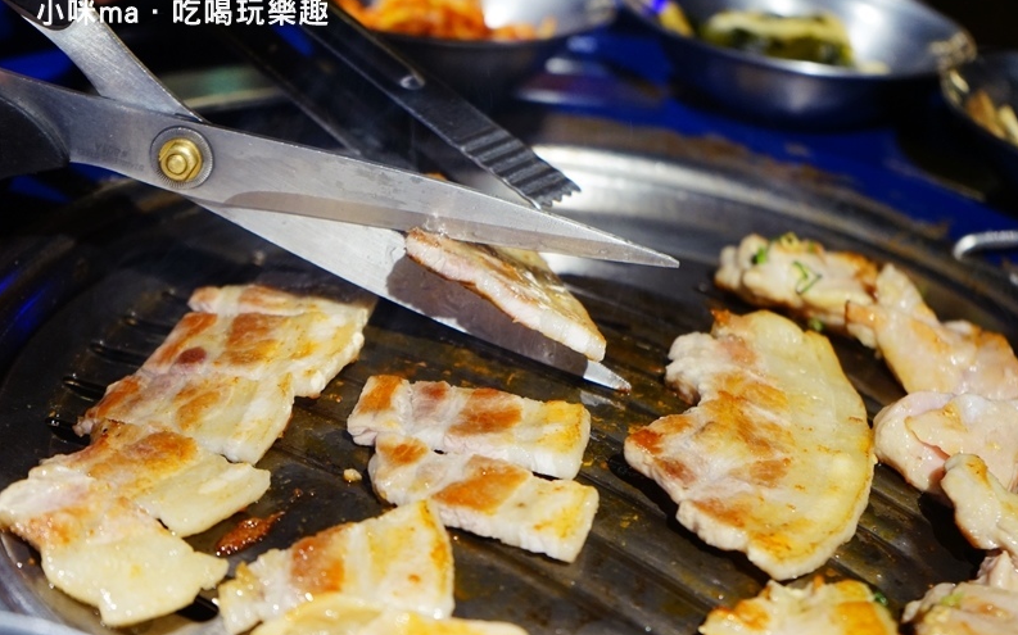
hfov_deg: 28.6
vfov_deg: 18.1
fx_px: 1997
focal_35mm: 72
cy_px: 305
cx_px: 511
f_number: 5.6
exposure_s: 1/80
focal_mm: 70
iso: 1600
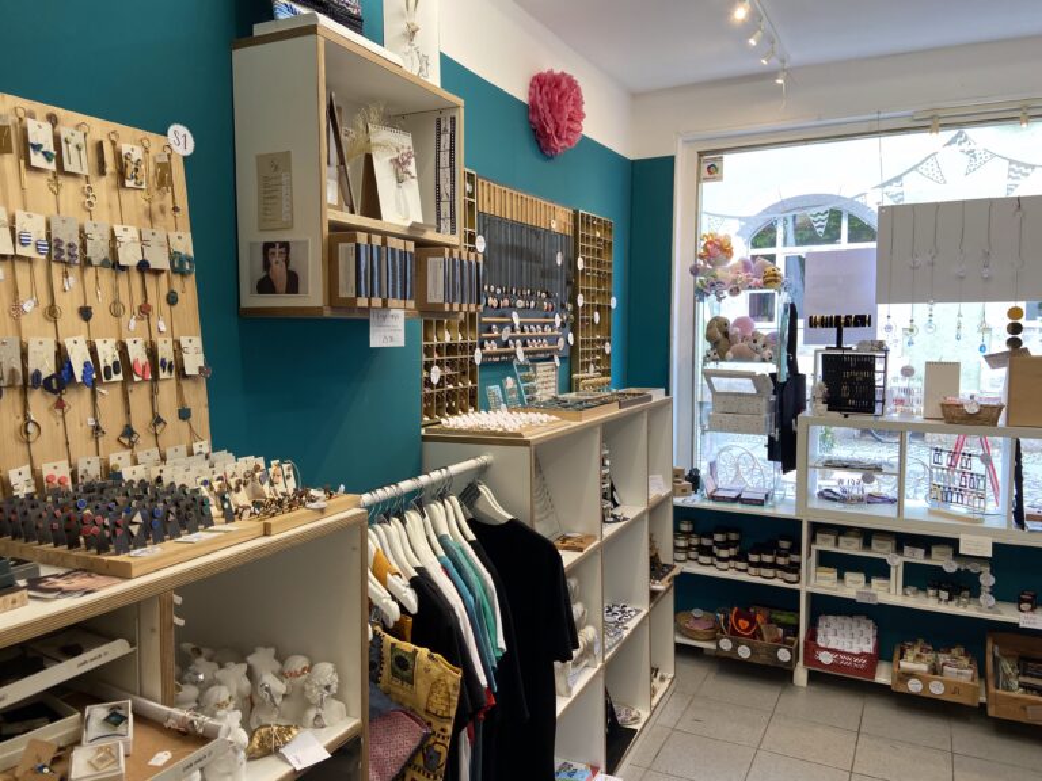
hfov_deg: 67.3
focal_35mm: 26
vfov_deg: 53.1
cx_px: 521
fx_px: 783
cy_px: 390
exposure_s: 1/100
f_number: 1.8
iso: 64
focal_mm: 4.25
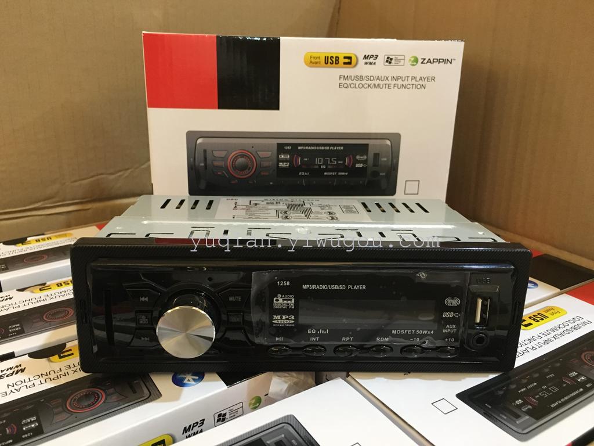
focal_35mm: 29
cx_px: 297
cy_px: 223
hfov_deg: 61.7
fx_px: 498
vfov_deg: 48.2
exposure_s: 1/17
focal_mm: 4.15
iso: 200
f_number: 2.2
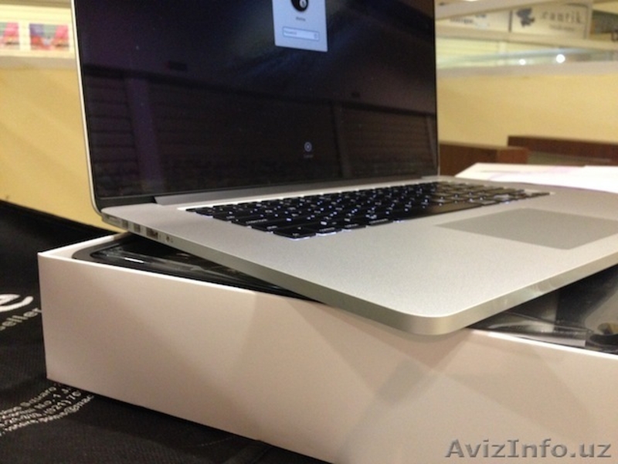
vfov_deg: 42.9
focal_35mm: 33
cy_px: 232
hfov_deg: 55.4
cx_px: 309
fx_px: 589
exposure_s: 1/20
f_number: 2.4
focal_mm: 4.12
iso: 400
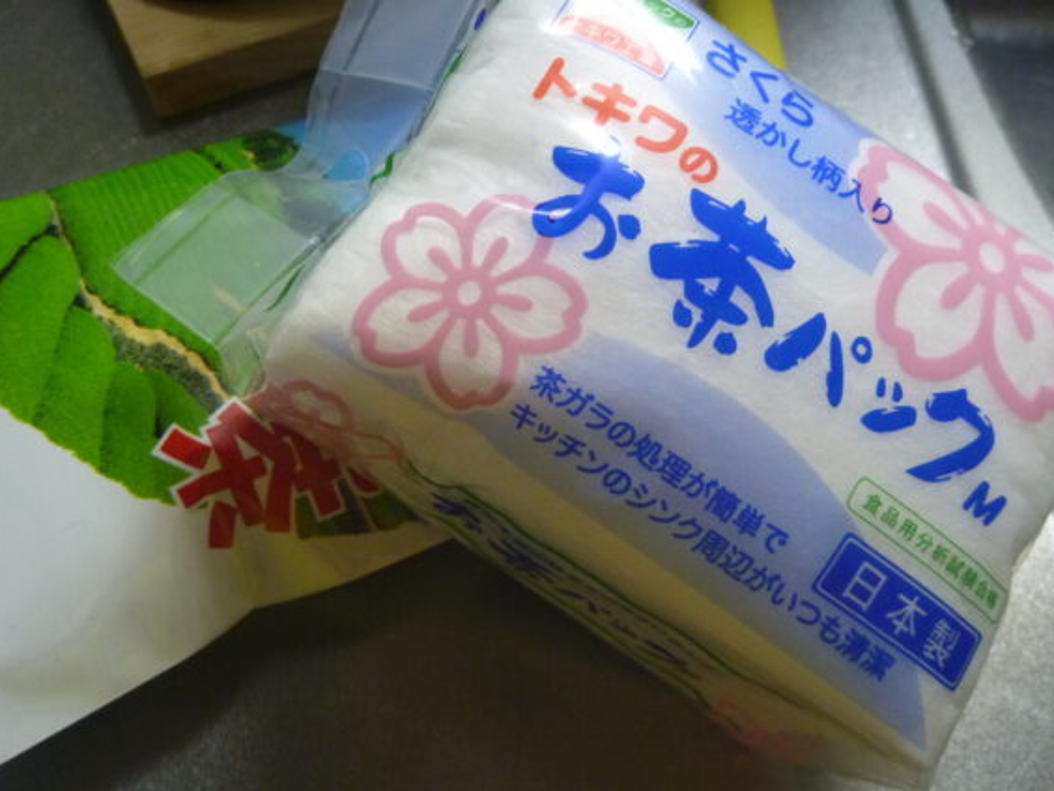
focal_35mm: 32
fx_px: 974
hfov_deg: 56.7
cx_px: 473
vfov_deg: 44.1
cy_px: 422
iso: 320
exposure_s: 1/30
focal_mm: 4.9
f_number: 3.3
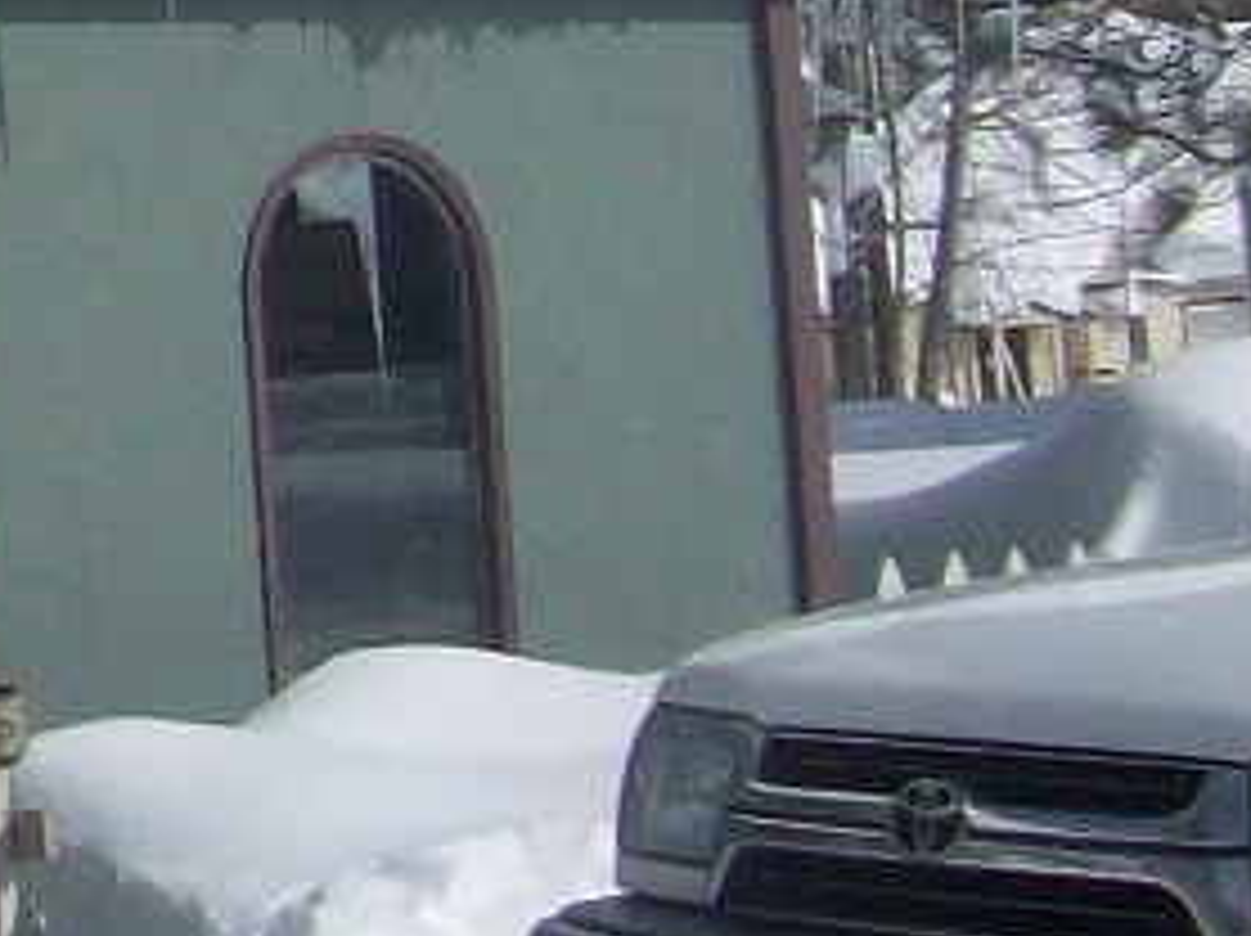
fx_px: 7149
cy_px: -608
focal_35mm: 198
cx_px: -1737
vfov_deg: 7.3
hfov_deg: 9.0
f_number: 4.8
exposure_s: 1/1401
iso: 80
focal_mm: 6
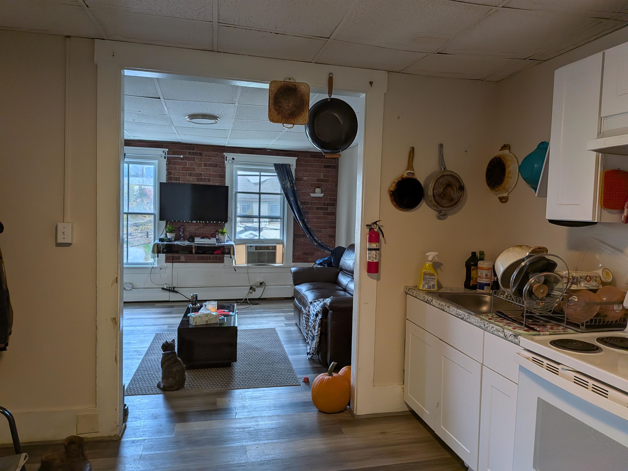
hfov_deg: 71.6
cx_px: 314
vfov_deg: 56.8
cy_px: 236
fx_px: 435
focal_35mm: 24
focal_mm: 4.53
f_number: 1.7
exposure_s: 1/349
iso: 25
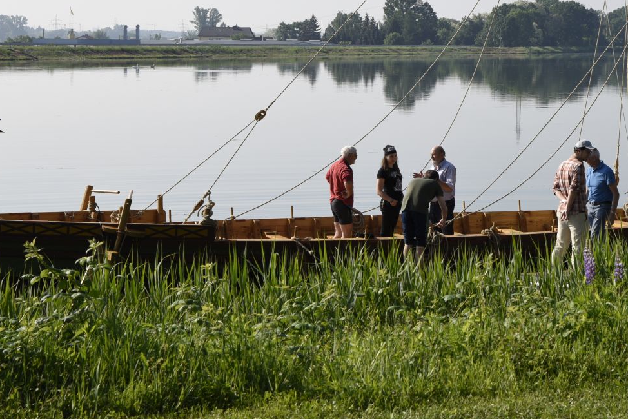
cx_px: 425
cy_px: 121
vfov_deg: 14.8
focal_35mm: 92
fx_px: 1605
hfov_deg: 22.0
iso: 100
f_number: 9
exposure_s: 1/200
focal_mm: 56
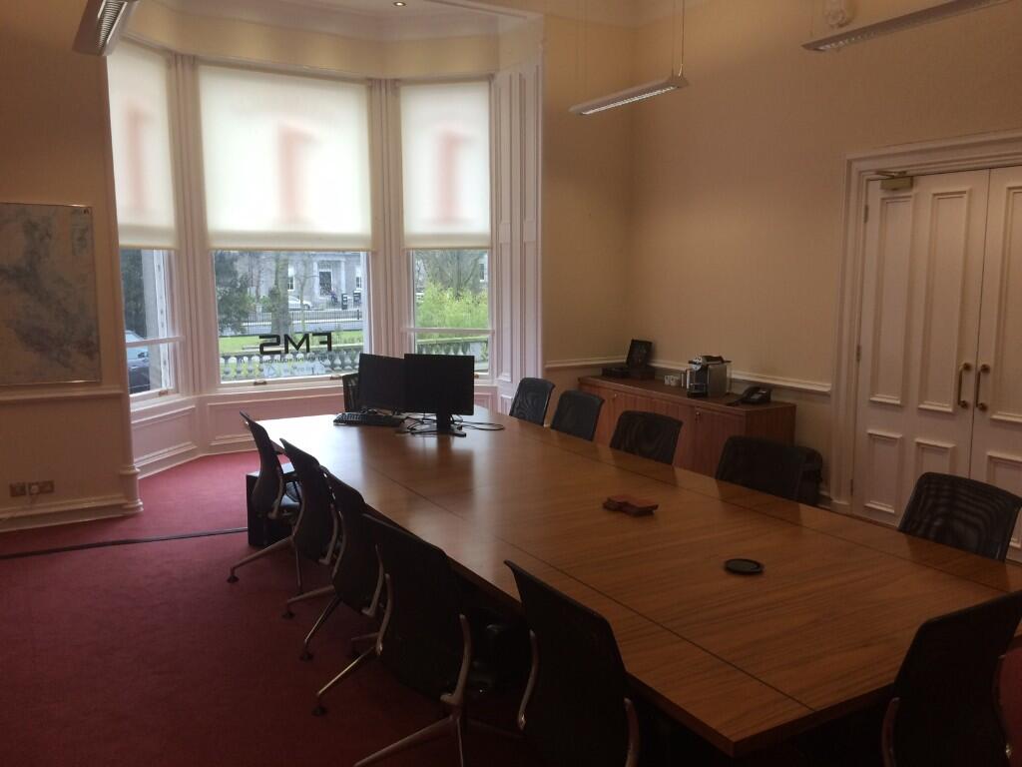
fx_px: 856
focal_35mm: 29
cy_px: 384
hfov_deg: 61.7
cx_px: 511
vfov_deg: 48.2
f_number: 2.2
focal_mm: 4.15
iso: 40
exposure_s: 1/33
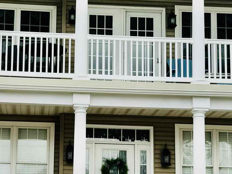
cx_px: 71
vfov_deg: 17.8
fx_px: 549
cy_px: 139
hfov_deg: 23.7
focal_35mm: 82
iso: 64
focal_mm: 6.76
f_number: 1.78
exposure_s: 1/160
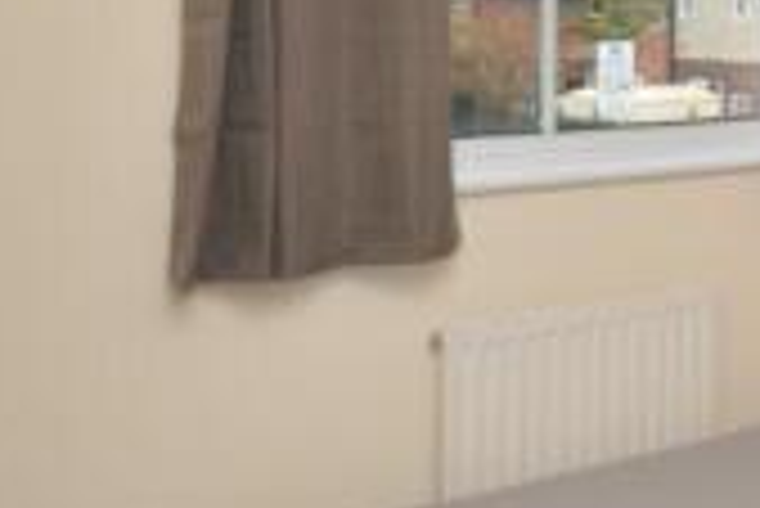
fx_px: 1351
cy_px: -79
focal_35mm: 64
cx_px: 1203
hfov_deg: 23.5
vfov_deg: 20.1
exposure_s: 1/60
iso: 100
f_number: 4
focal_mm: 11
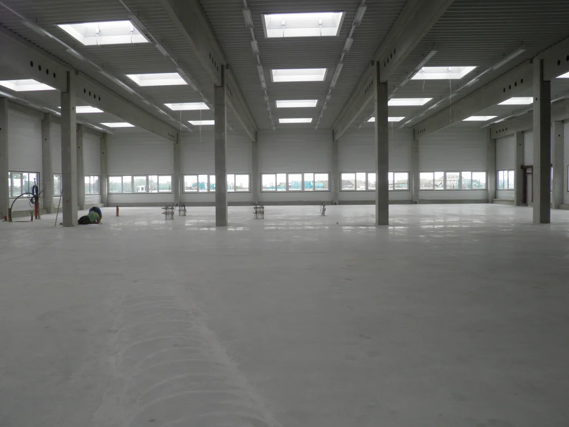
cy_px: 202
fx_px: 526
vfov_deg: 44.2
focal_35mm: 32
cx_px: 249
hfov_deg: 56.6
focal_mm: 4.9
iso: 50
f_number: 5
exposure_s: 1/50
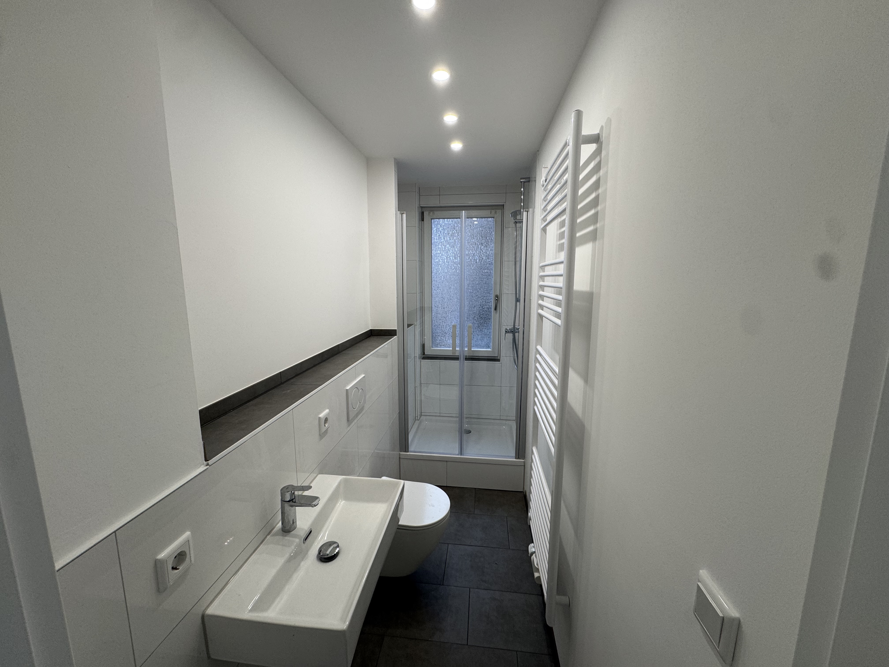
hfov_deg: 102.1
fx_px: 360
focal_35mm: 14
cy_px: 334
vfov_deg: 85.7
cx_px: 444
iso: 100
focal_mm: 2.22
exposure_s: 1/100
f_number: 2.2
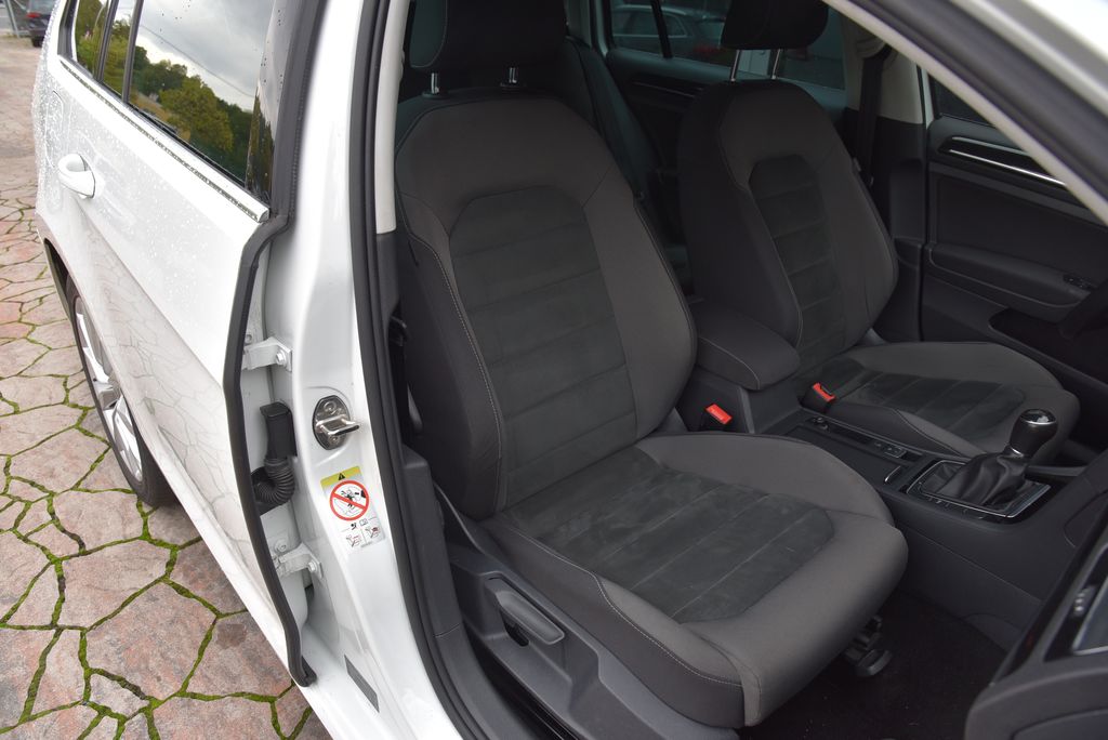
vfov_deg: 53.2
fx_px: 739
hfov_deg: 73.7
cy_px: 370
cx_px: 554
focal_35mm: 24
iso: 500
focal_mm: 24
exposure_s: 1/125
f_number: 5.6
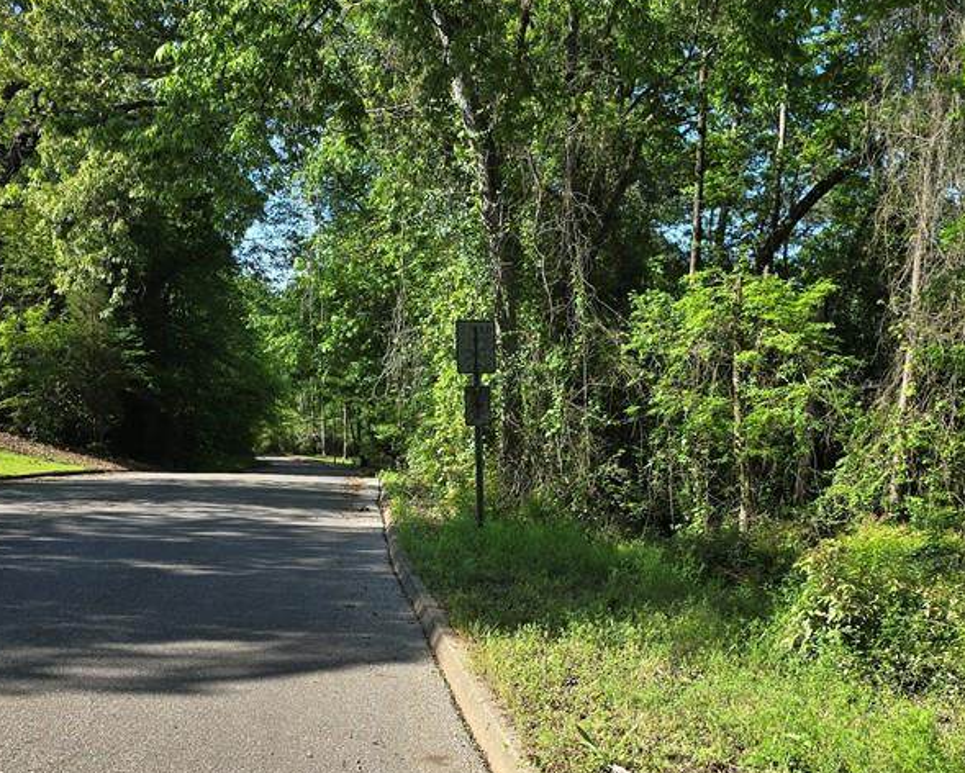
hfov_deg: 46.8
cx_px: 501
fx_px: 1115
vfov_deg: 37.7
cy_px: 532
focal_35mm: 39
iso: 12
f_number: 1.7
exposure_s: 1/305
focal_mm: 6.3
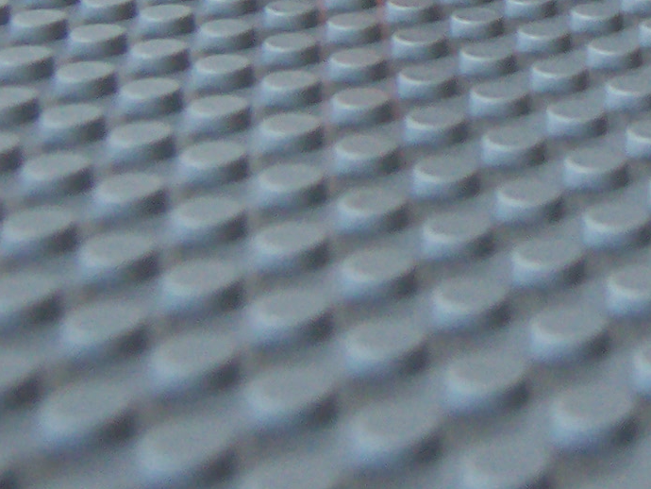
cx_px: 949
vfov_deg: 13.3
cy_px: -194
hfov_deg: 16.9
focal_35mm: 106
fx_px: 1994
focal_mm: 5.6
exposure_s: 1/30
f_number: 2.8
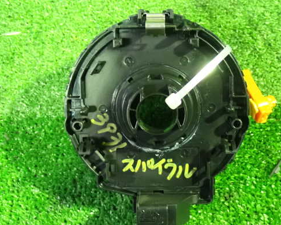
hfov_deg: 29.1
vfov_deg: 23.5
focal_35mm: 65
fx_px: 540
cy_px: 117
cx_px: 171
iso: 1600
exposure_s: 1/13
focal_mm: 9.65
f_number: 3.3
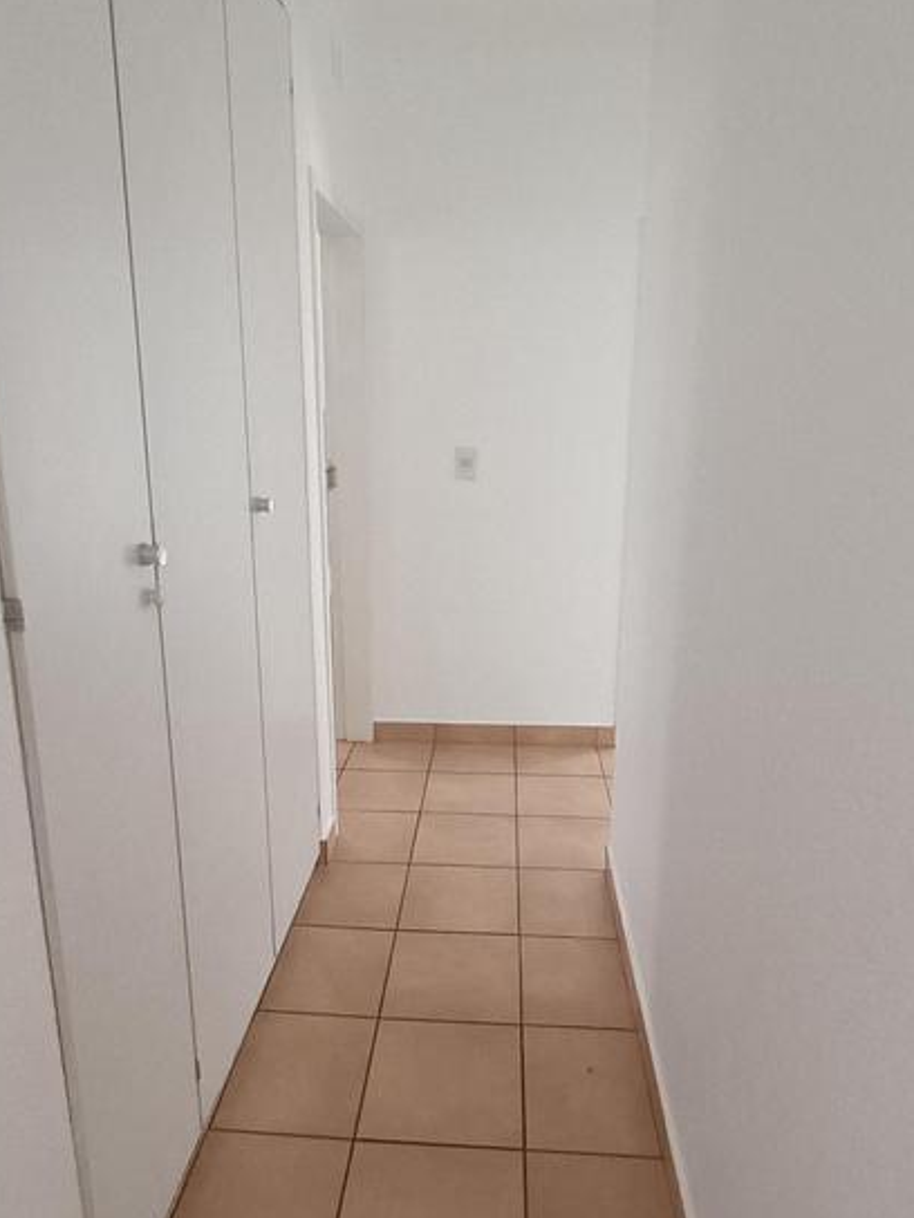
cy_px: 596
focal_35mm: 25
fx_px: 880
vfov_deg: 69.4
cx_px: 428
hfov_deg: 54.8
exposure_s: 1/50
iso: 754
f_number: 2.2
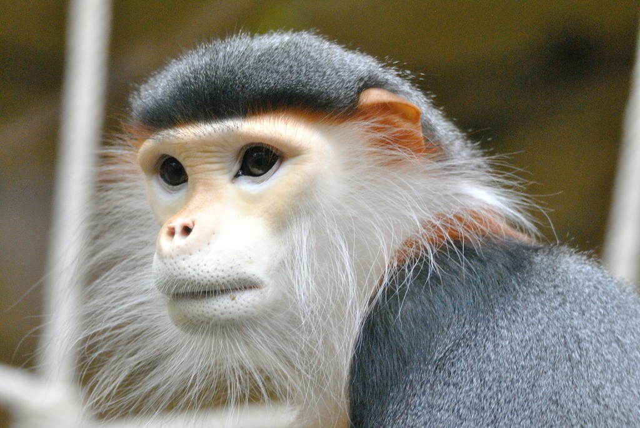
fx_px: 11211
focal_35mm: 630
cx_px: 320
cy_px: 214
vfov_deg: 2.2
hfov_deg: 3.3
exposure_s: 1/80
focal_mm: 420
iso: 1600
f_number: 6
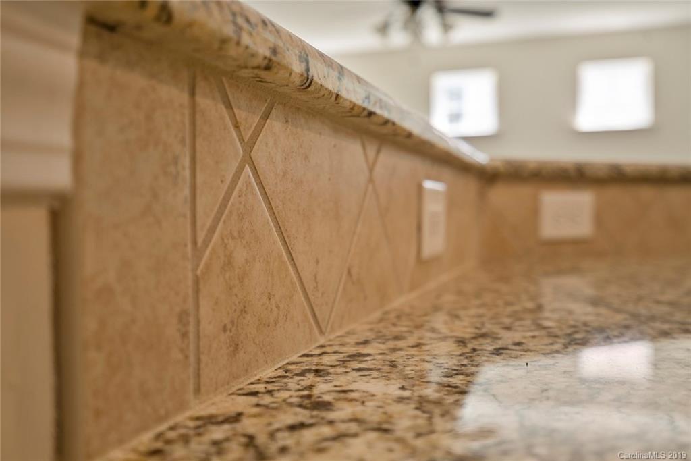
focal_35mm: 35
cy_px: 230
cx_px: 346
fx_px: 672
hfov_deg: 54.4
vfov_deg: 37.9
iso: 160
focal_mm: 35
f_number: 4
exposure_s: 1/10
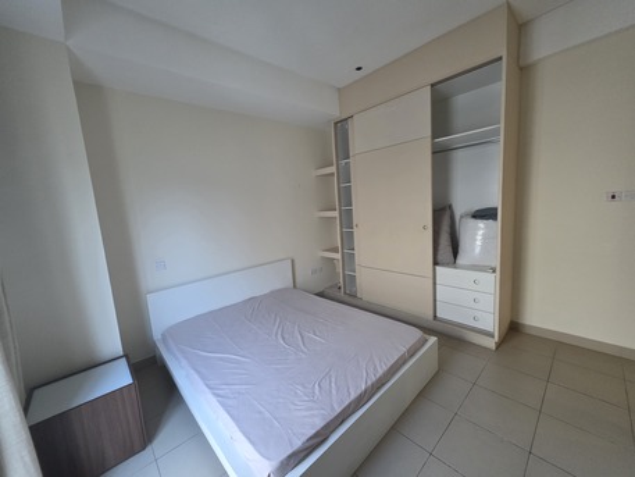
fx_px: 239
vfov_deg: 89.9
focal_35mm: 13
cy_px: 238
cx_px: 318
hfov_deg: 106.2
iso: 400
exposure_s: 1/50
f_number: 1.9
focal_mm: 2.2
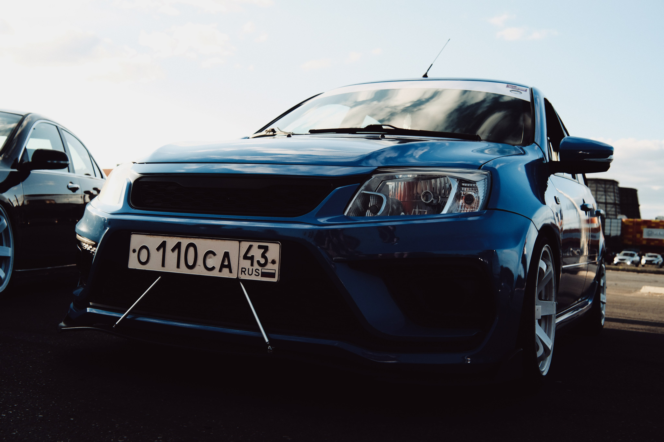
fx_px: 701
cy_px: 221
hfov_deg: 50.7
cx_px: 332
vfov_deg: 35.1
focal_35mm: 38
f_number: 4
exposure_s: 1/850
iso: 640
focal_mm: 25
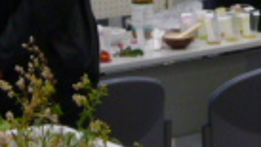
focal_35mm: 209
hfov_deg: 9.8
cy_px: -137
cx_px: 455
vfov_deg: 5.7
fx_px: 1446
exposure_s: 1/40
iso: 200
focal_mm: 7.2
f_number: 3.6
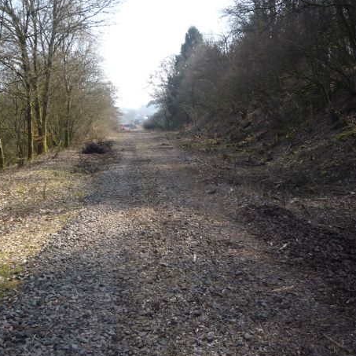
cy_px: 171
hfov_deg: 41.5
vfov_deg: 41.9
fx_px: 465
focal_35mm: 40
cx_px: 129
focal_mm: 5.2
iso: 100
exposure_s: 1/250
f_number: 4
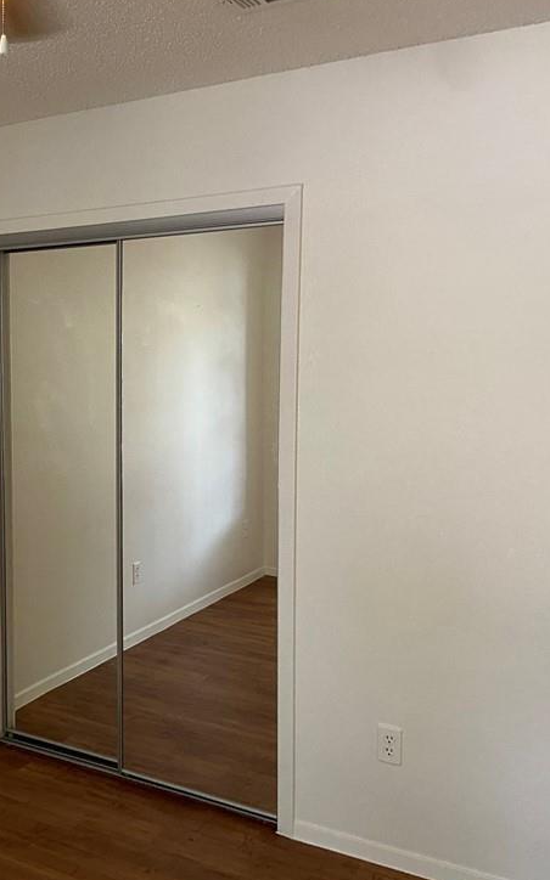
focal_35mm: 39
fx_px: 936
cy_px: 431
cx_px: -11
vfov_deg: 50.4
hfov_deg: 30.3
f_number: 1.8
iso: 320
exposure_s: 1/60
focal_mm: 4.25
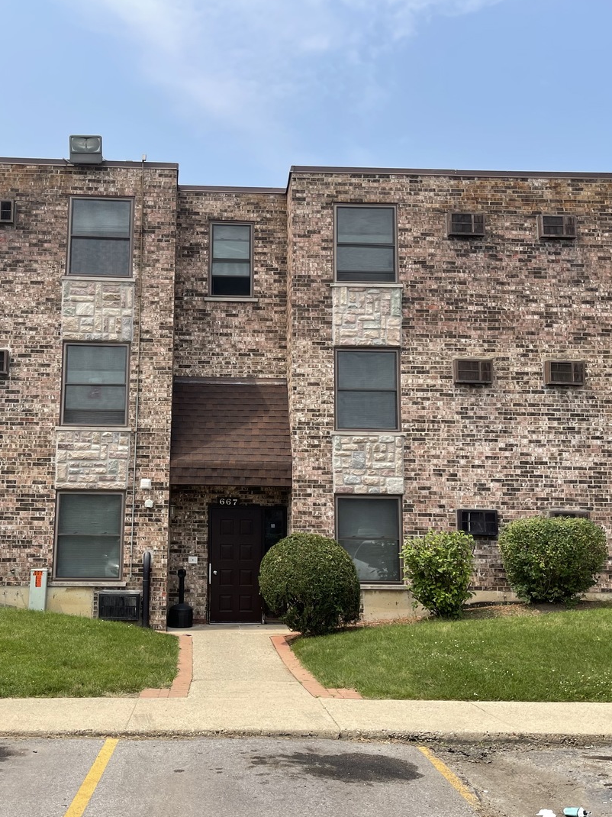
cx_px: 230
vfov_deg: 52.6
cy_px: 408
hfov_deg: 40.4
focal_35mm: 35
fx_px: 825
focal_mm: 5.1
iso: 32
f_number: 1.6
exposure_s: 1/3257
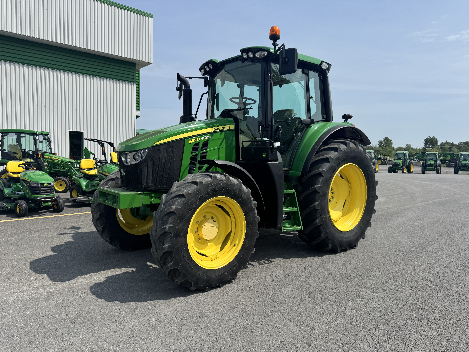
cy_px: 176
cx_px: 234
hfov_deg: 71.6
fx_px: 325
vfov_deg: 56.8
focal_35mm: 24
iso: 80
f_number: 1.78
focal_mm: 6.76
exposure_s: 1/5814
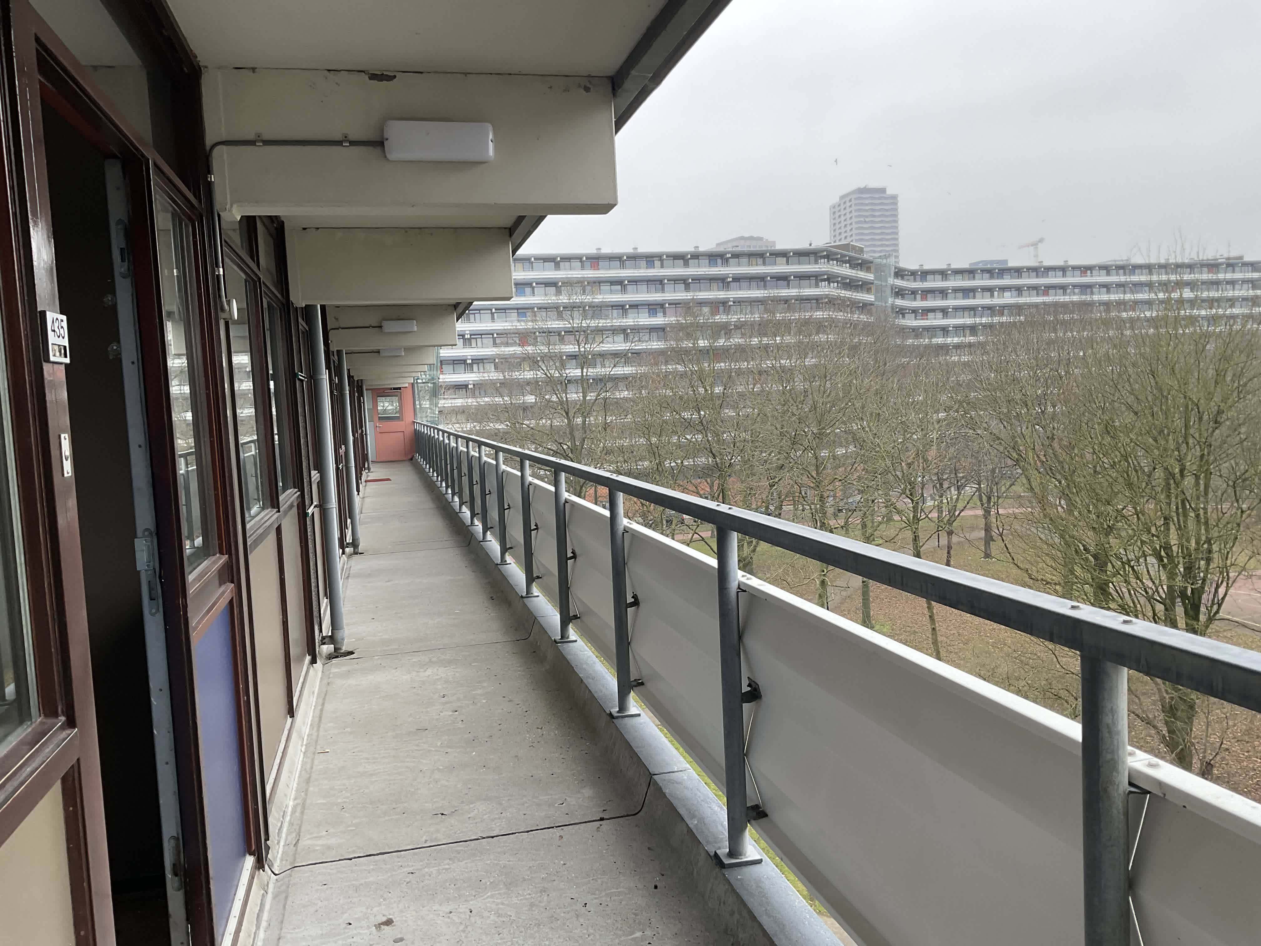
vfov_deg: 48.2
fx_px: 1056
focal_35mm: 29
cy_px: 473
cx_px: 630
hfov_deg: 61.7
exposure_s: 1/120
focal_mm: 3
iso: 20
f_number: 1.8
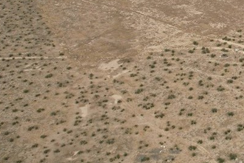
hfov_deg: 31.4
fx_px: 380
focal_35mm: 56
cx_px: 273
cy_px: -24
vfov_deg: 22.6
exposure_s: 1/725
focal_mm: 8.38
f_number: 2.8
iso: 100
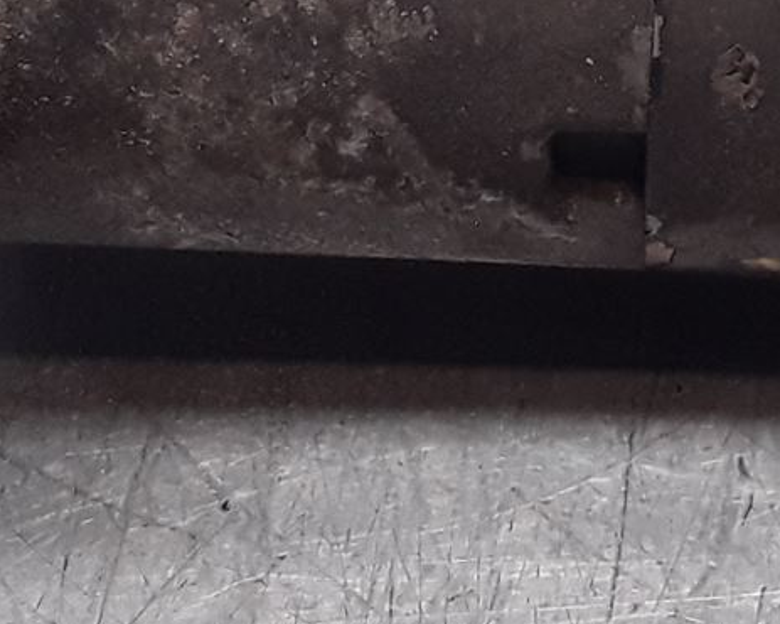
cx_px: 699
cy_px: -363
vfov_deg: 12.1
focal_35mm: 121
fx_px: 2792
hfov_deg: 15.7
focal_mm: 2.91
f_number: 1.9
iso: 100
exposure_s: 1/100
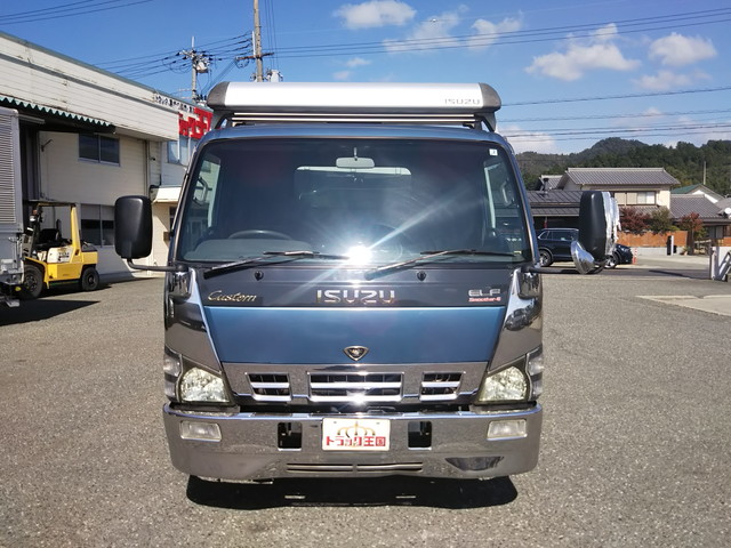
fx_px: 634
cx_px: 366
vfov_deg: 46.8
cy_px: 274
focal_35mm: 30
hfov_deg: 60.0
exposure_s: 1/1227
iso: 20
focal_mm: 4
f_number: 2.2
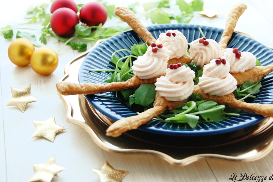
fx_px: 538
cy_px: 88
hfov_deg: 28.5
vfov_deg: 19.2
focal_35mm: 71
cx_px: 146
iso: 800
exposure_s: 1/8
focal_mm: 42
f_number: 5.3
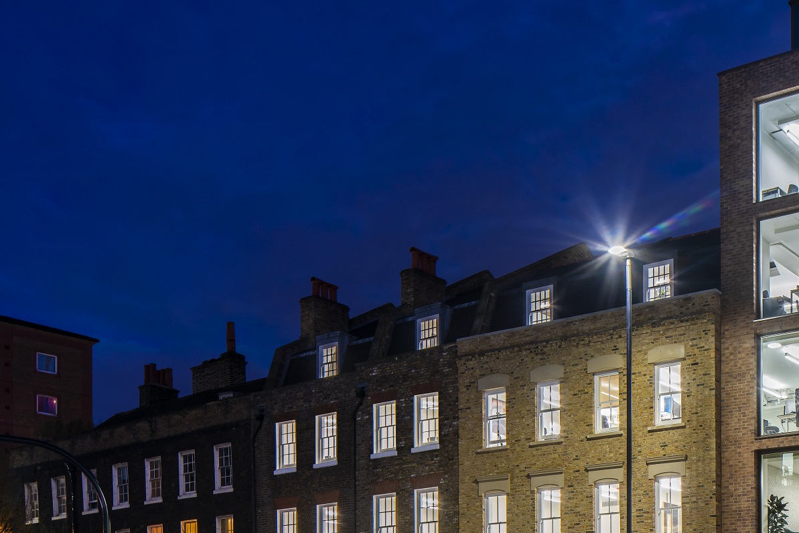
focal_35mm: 48
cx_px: 702
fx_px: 1066
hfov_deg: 38.6
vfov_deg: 28.1
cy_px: 299
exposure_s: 4
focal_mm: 24
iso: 100
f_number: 10
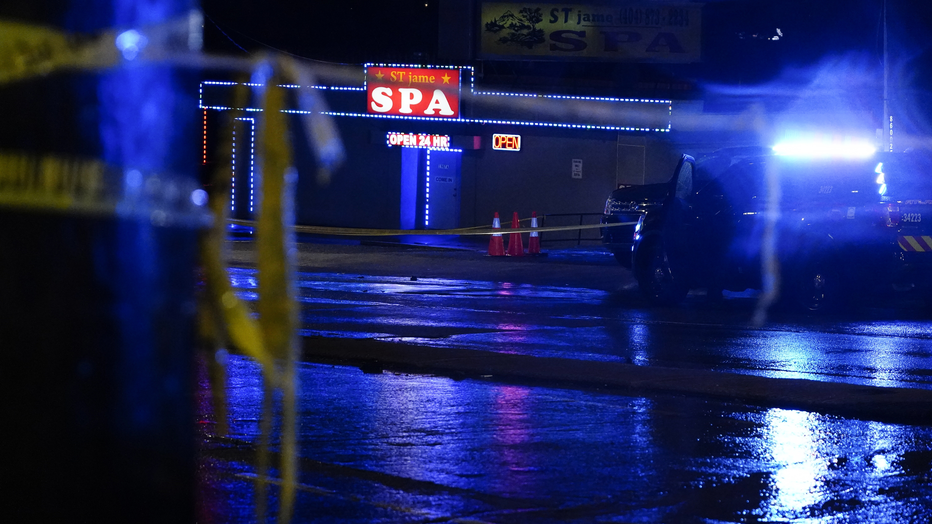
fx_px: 2595
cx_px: 466
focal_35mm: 105
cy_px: 305
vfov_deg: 11.5
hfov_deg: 20.4
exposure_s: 1/400
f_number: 5.6
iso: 12800
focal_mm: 100
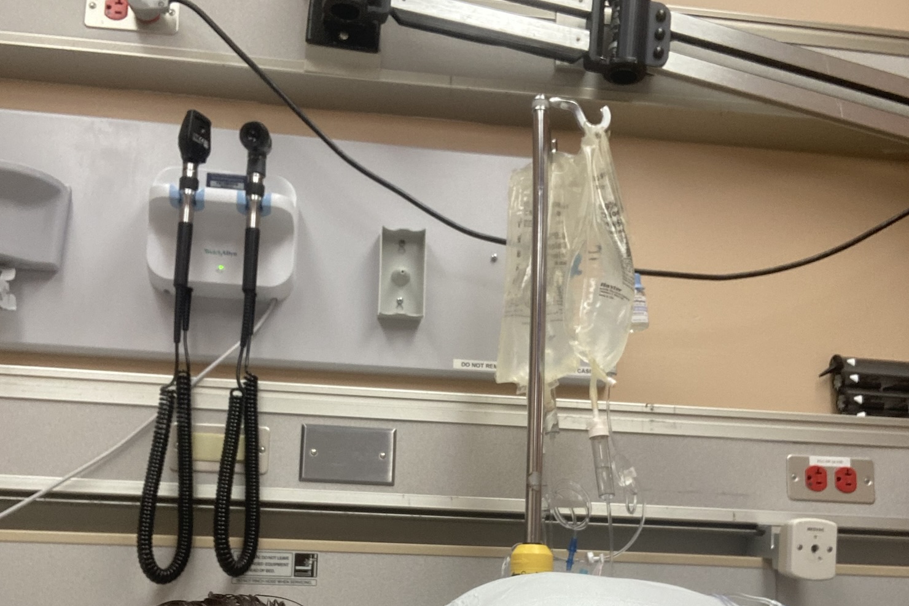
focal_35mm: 45
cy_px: 446
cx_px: 451
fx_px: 1136
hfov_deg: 43.6
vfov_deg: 29.5
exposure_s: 1/60
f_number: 2.2
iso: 80
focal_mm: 2.87
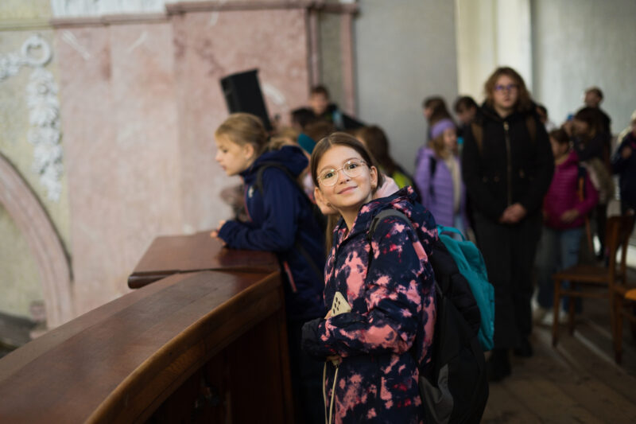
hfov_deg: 39.6
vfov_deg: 27.0
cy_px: 212
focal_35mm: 50
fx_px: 883
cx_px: 318
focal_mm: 50
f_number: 1.8
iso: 1000
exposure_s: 1/100
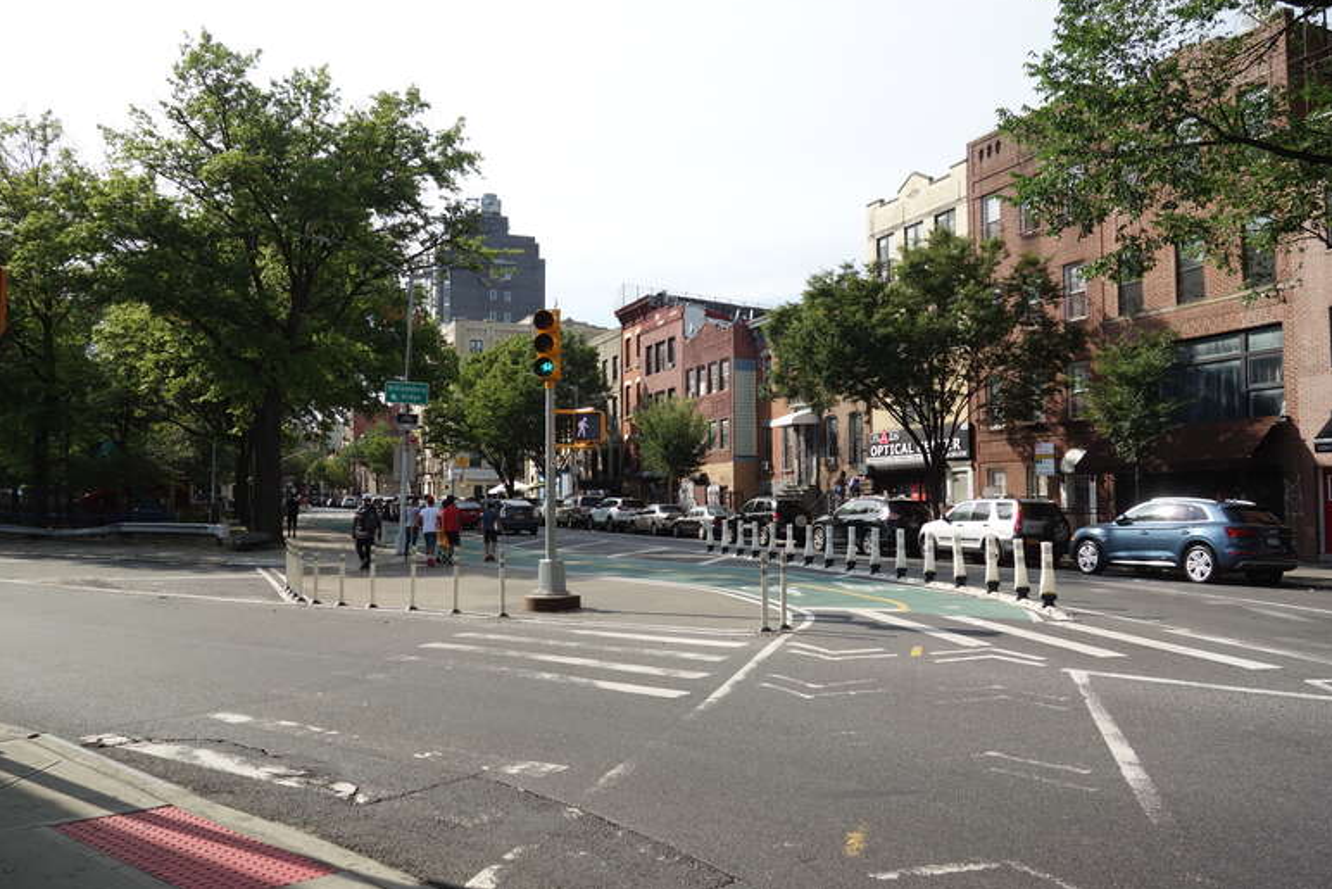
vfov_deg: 45.0
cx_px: 649
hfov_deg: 63.6
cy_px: 434
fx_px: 1073
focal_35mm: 29
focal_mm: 10.4
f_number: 4
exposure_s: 1/800
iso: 125
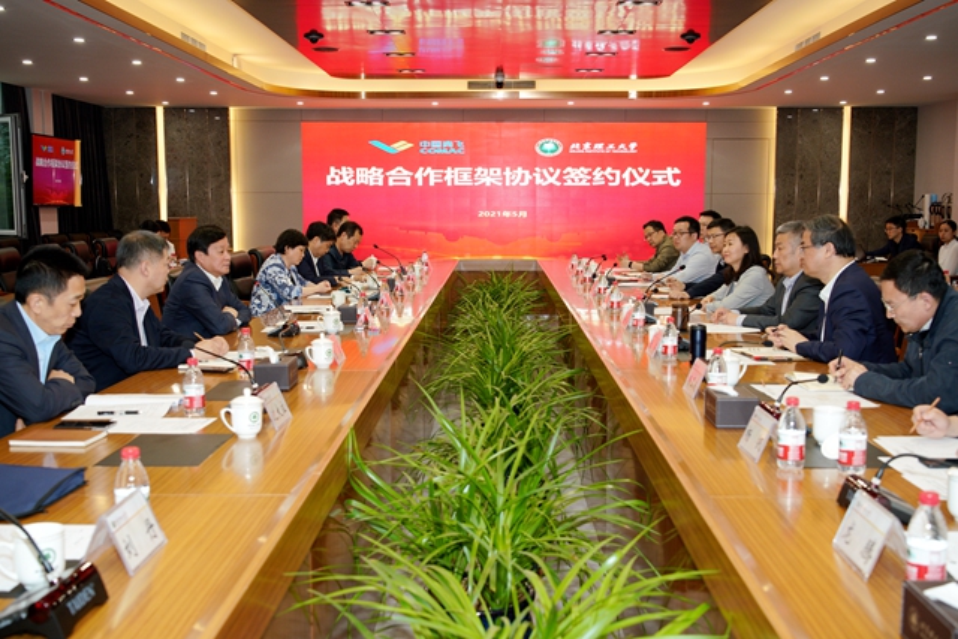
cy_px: 320
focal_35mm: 39
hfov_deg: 49.5
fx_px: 1038
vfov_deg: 34.2
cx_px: 479
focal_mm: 39
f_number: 5.6
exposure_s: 1/60
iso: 1000
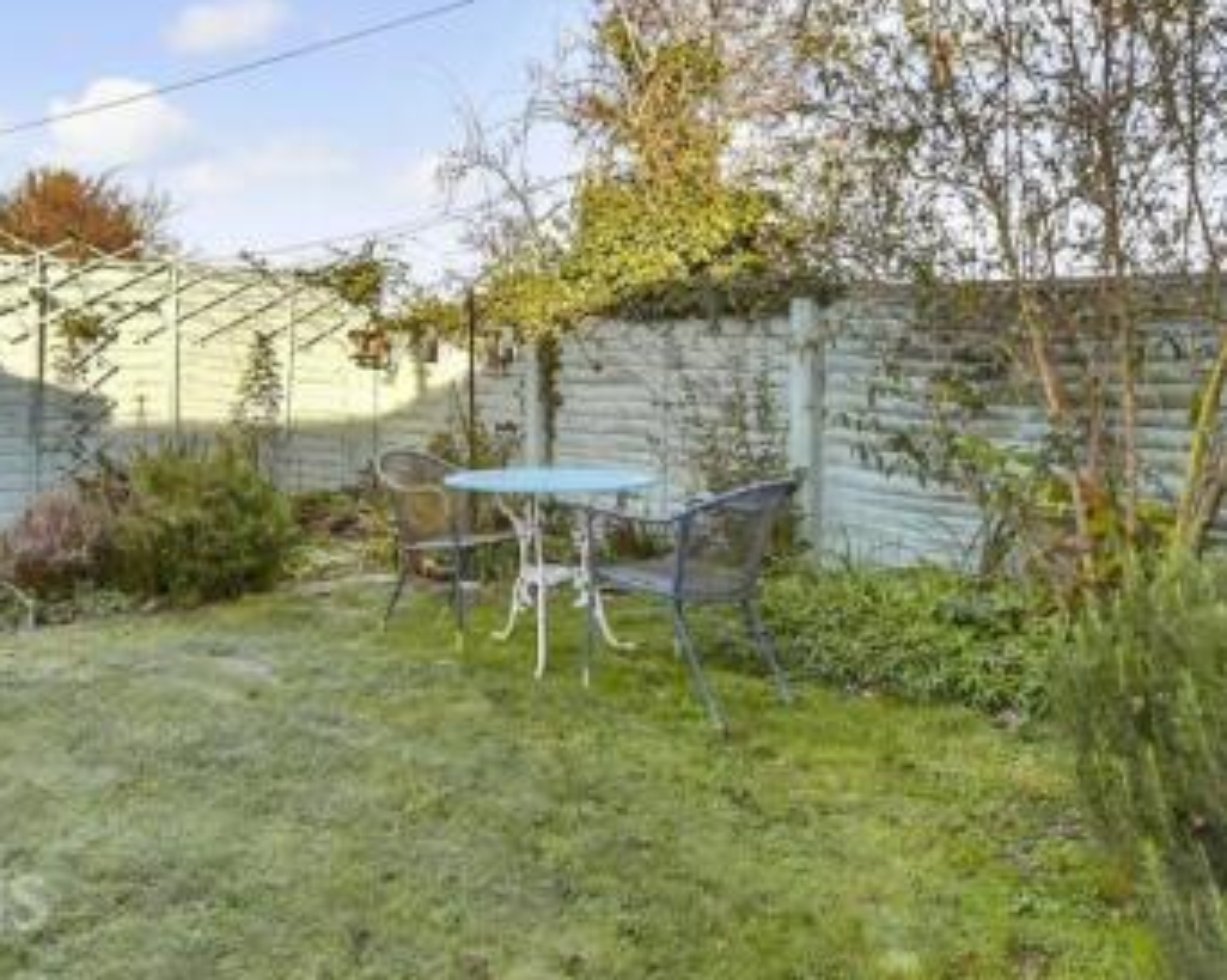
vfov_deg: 52.5
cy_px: 357
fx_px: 980
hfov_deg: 62.6
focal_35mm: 27
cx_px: 414
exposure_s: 1/400
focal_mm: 10
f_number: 9
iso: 1600
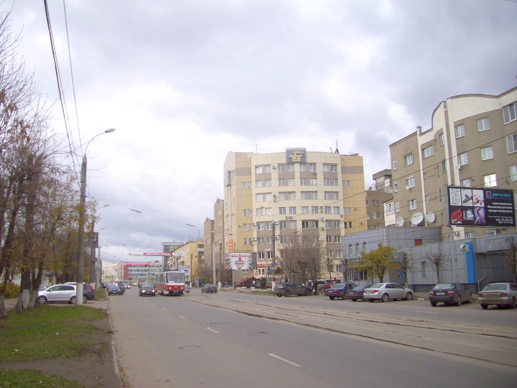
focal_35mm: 34
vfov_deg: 41.8
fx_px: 508
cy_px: 194
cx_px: 258
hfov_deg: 54.0
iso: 80
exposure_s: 1/320
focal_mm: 5.7
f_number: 2.9
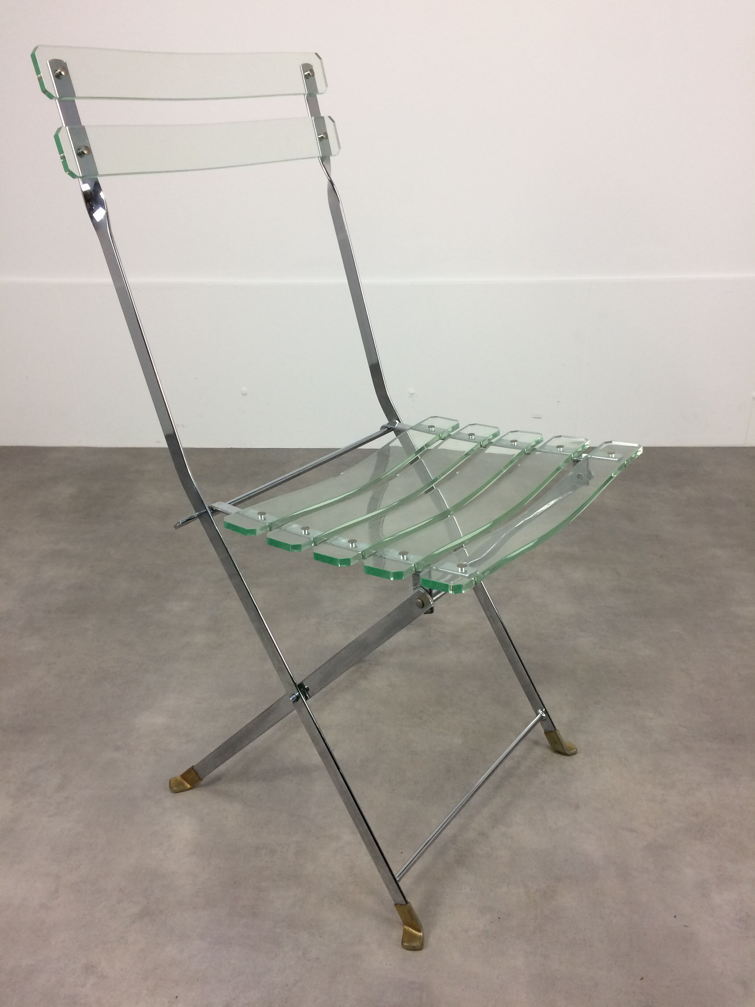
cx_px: 378
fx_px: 843
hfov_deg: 48.2
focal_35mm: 29
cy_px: 504
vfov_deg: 61.7
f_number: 2.2
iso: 40
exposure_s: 1/33
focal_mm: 4.15
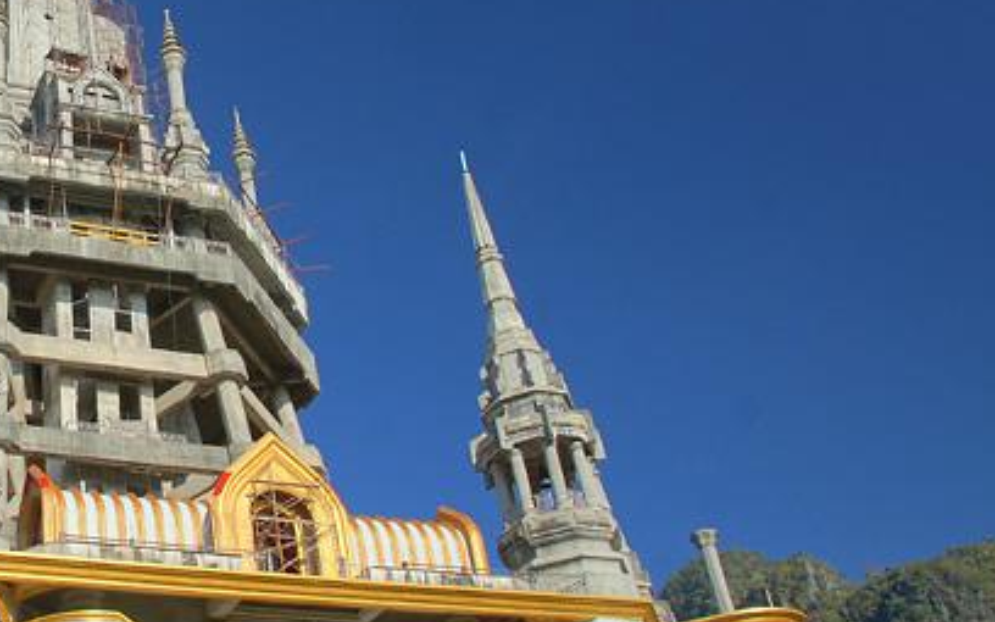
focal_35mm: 48
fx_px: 1302
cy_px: 304
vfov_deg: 26.9
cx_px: 46
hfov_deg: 38.1
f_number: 9
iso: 200
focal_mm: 16
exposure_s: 1/200
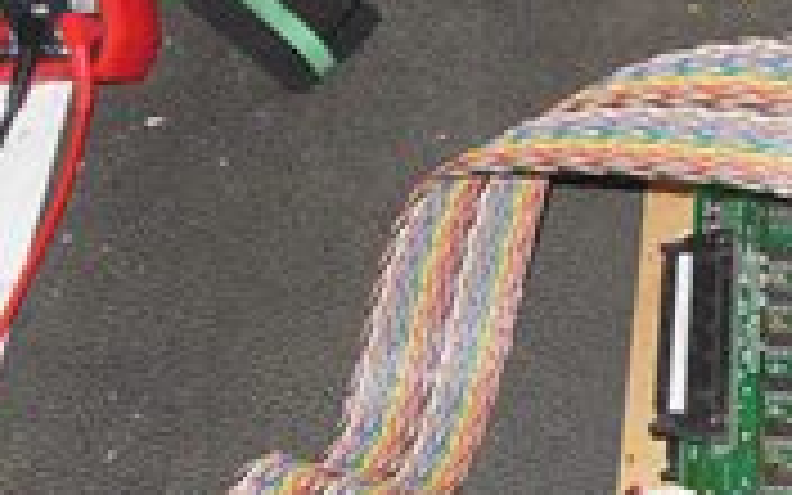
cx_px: 972
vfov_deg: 14.6
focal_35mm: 89
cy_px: 382
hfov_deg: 21.5
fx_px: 1921
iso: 200
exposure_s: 1/30
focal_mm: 6
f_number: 3.5
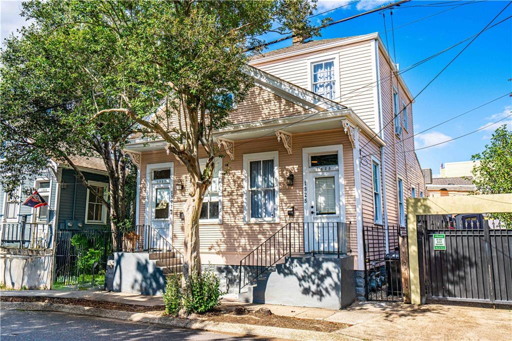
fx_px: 427
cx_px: 256
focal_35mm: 30
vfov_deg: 43.6
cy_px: 170
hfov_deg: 61.9
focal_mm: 30
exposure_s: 1/500
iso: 50
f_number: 8
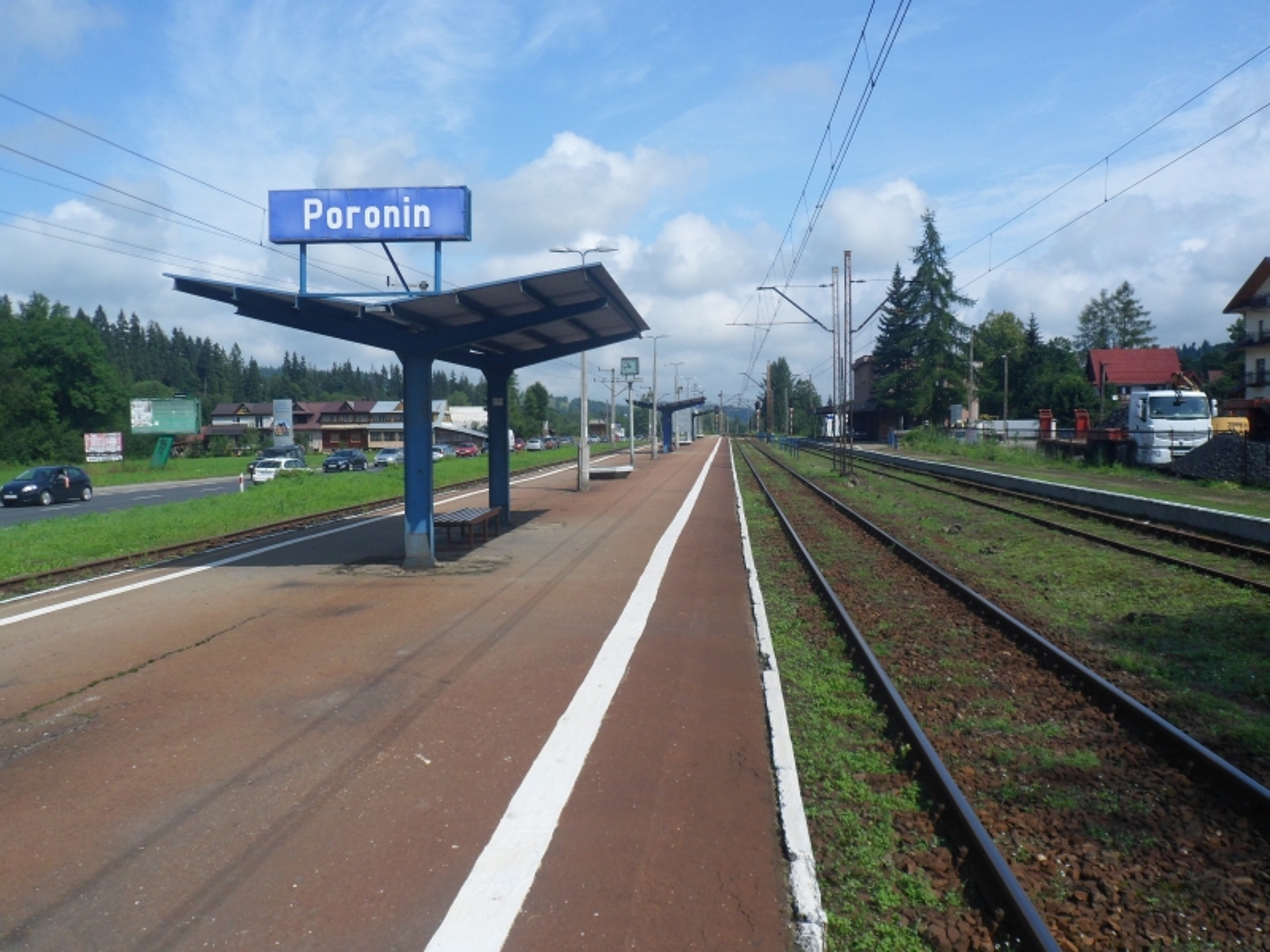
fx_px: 991
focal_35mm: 27
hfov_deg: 65.3
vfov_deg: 51.4
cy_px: 476
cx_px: 635
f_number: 3.3
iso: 80
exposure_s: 1/1000
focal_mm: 4.9
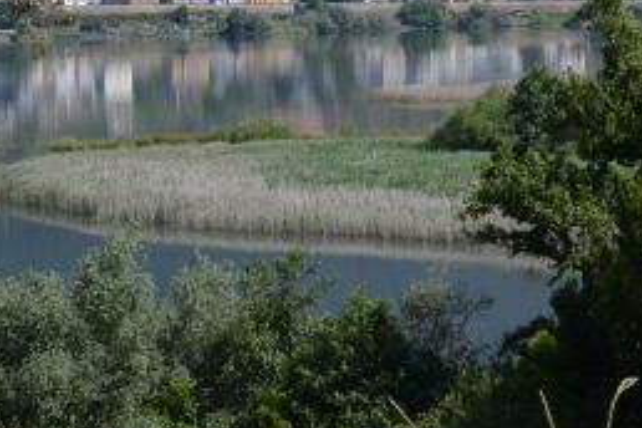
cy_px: 46
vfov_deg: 8.4
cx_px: 381
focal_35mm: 163
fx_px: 2899
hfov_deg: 12.6
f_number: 10
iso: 100
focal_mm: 35
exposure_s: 1/160
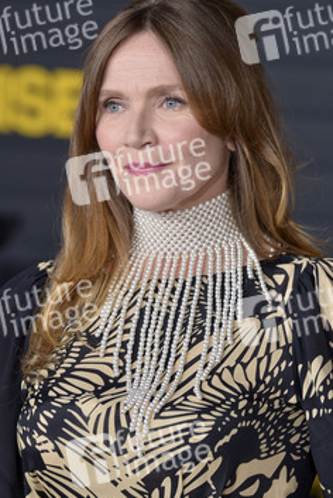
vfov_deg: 6.1
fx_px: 4708
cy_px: 243
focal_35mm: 340
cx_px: 180
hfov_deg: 4.1
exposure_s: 1/500
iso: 400
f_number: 5.6
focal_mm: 300
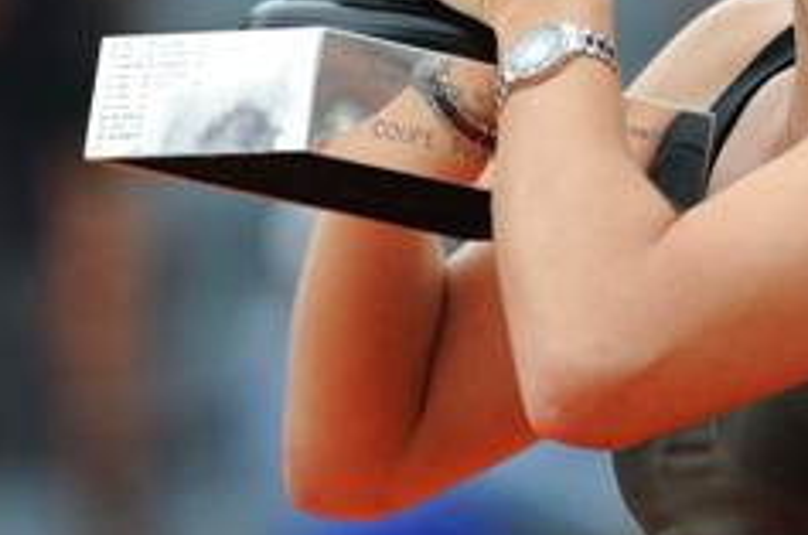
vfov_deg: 1.8
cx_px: 600
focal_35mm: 756
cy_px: -112
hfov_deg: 2.7
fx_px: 16934
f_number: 4.5
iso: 500
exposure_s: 1/400
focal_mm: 300
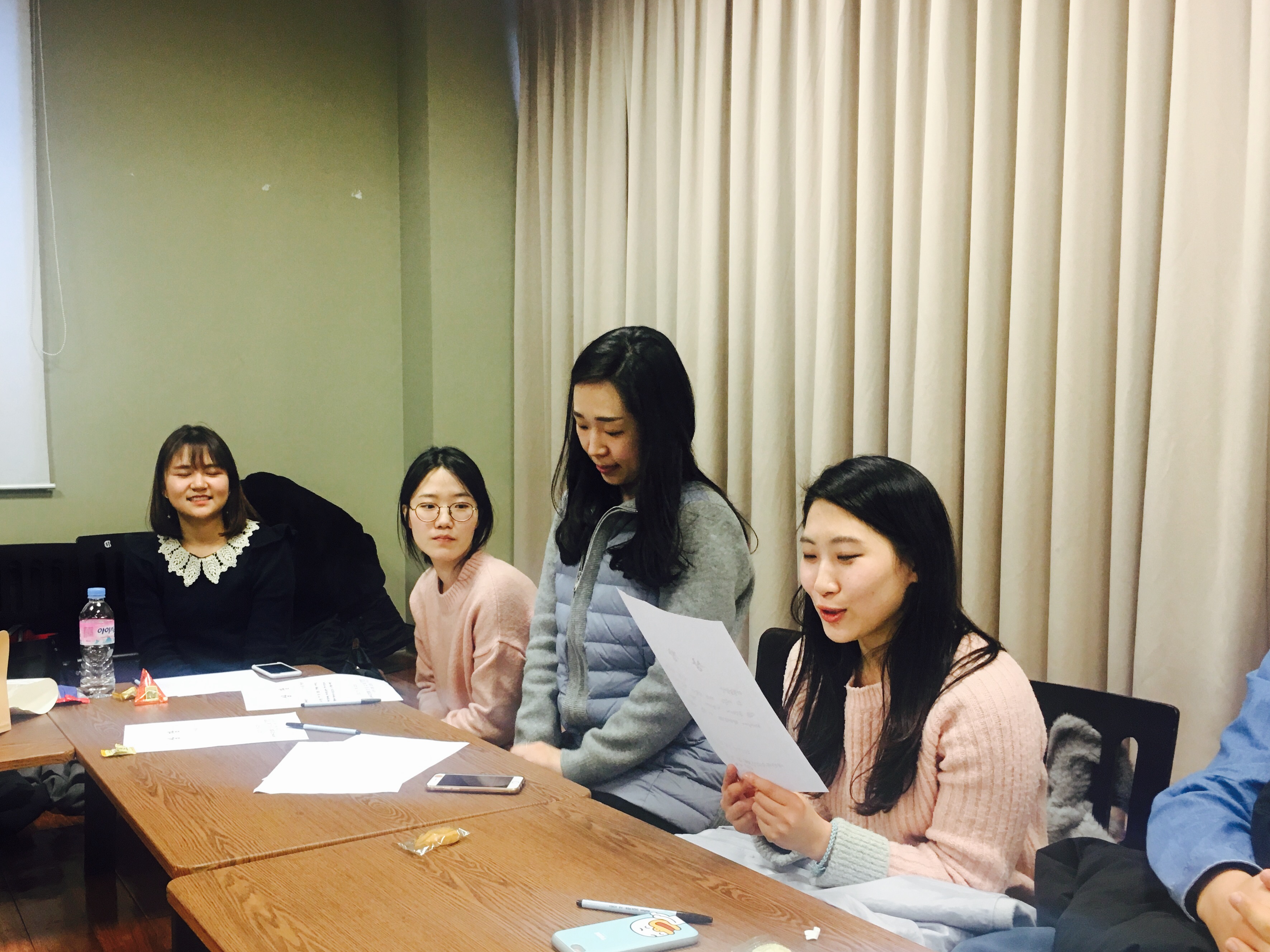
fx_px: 1211
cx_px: 568
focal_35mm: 33
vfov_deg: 42.9
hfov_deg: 55.2
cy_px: 528
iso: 40
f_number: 2.2
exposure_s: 1/30
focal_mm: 4.15
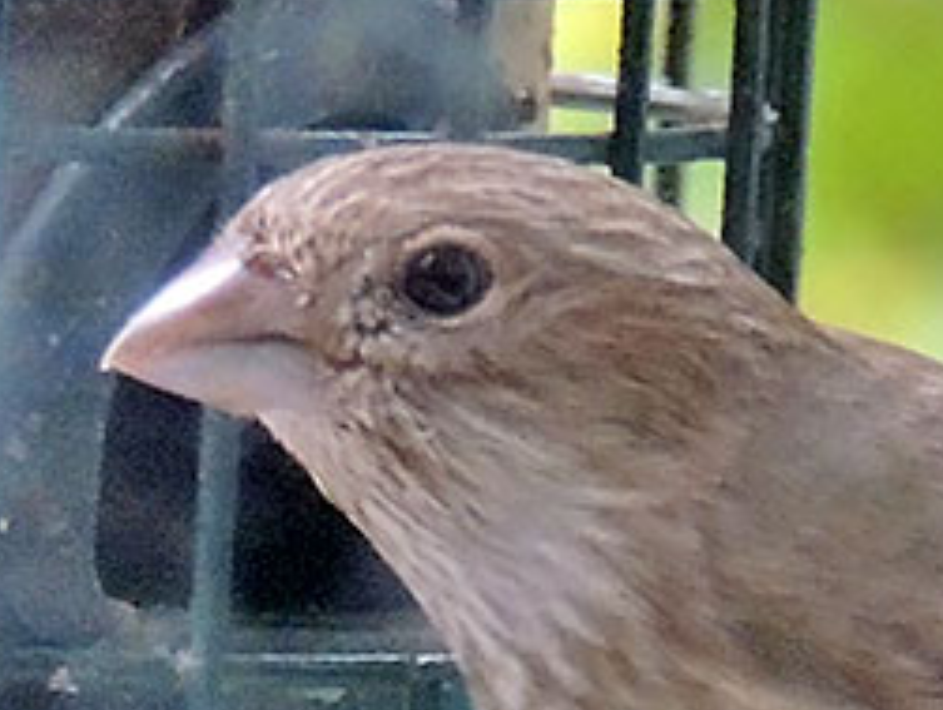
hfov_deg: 2.3
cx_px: 875
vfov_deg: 1.7
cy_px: 545
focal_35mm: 875
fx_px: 23871
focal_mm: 49
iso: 800
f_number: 4.7
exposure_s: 1/80
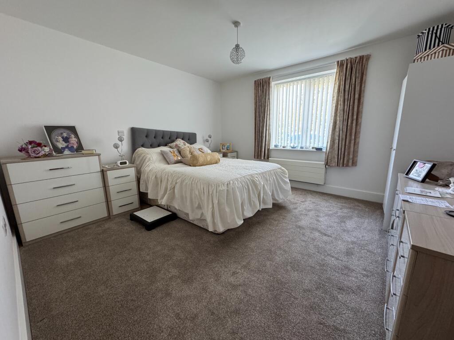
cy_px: 170
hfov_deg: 102.1
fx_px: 184
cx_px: 227
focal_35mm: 14
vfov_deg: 85.7
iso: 320
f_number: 2.2
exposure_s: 1/99
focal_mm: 2.22
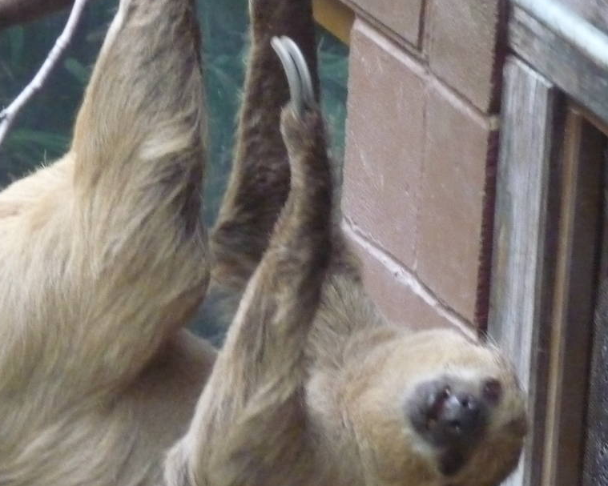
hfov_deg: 6.7
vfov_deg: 5.3
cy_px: 324
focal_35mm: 290
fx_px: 5218
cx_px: 147
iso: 800
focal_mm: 24.1
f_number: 4.8
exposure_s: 1/125
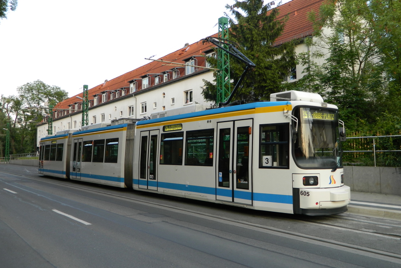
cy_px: 128
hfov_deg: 57.2
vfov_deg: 40.0
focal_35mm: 33
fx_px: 368
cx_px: 204
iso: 80
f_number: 3.2
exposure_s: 1/40
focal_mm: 5.6
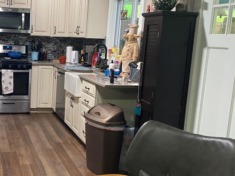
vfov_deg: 31.5
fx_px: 312
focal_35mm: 46
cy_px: 84
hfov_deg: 39.3
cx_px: 41
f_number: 1.8
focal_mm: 4.25
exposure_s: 1/40
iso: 400
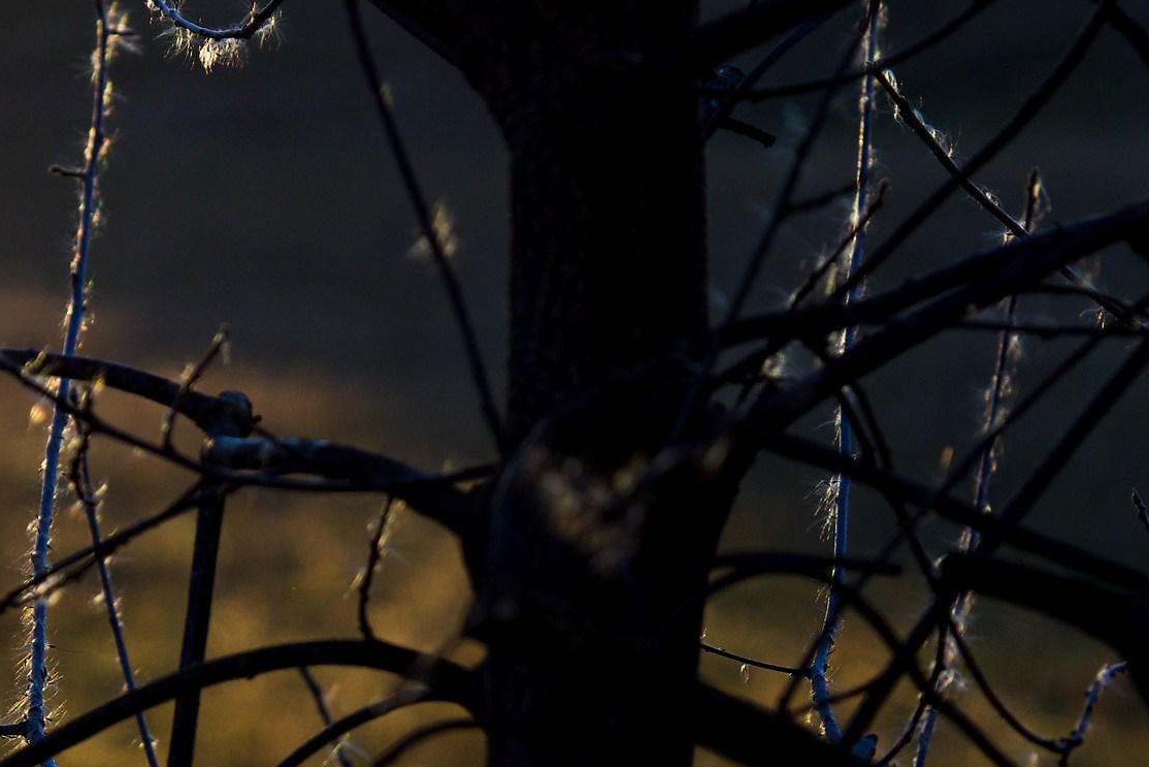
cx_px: 240
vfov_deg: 5.4
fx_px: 8043
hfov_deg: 8.2
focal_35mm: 252
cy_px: 706
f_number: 5
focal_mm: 78
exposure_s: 1/640
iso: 400
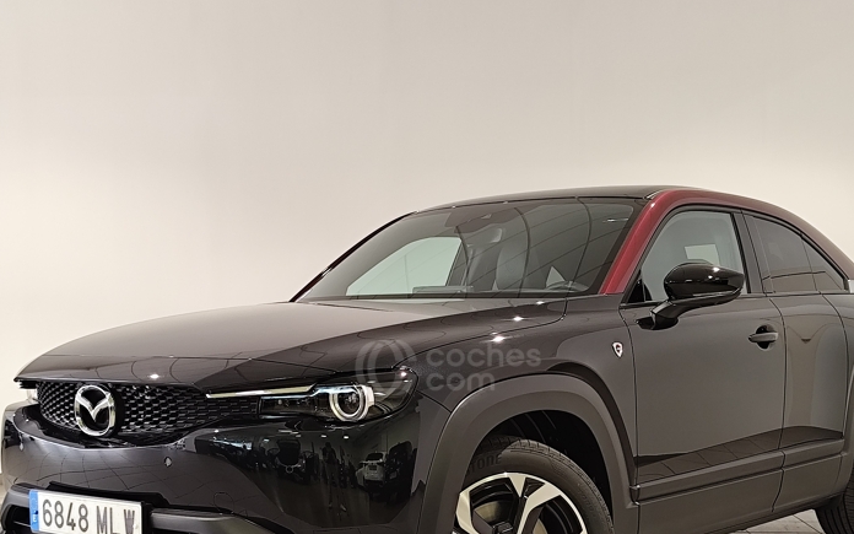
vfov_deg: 24.7
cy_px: 368
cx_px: 448
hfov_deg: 38.9
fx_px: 1210
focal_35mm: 52
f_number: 1.65
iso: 640
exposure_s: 1/50
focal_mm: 6.19
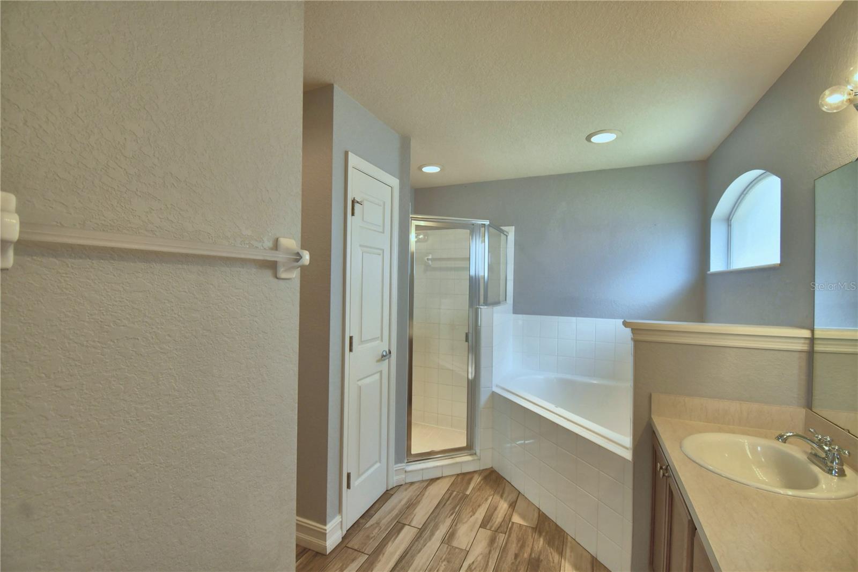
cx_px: 429
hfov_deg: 100.4
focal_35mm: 15
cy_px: 286
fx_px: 357
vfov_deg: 77.3
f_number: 4.5
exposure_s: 1/100
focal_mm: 10
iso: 400
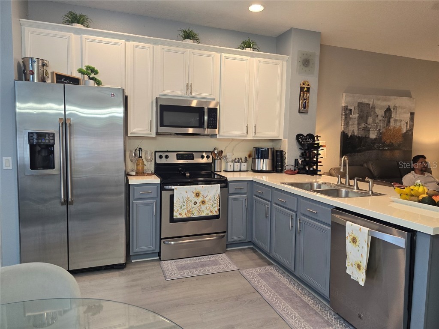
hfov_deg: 73.9
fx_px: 292
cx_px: 220
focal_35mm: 23
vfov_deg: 58.9
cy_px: 164
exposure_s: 1/120
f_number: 1.7
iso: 250
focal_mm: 6.3
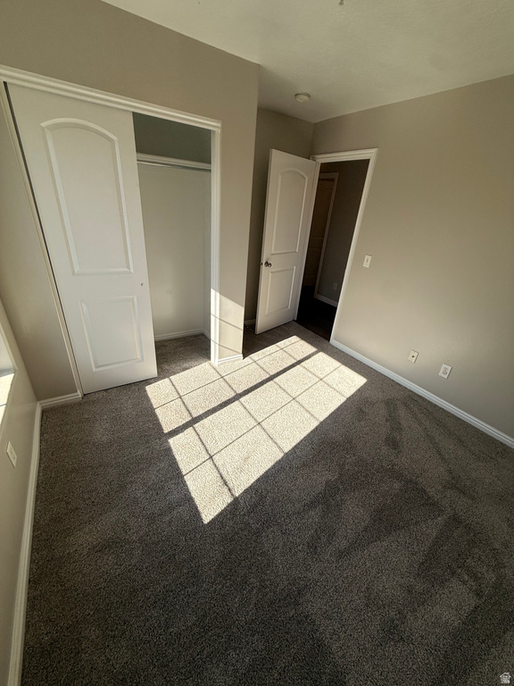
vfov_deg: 102.1
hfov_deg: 85.7
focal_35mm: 14
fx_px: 277
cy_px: 343
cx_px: 257
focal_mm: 2.22
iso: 50
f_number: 2.2
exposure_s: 1/876
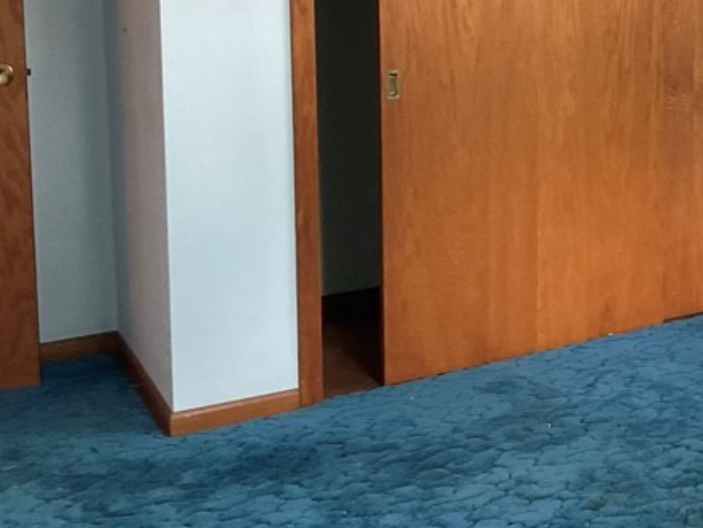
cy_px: 18
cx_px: 777
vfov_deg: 21.0
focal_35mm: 68
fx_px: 1381
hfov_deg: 26.3
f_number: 1.8
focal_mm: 3
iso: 160
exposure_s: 1/60
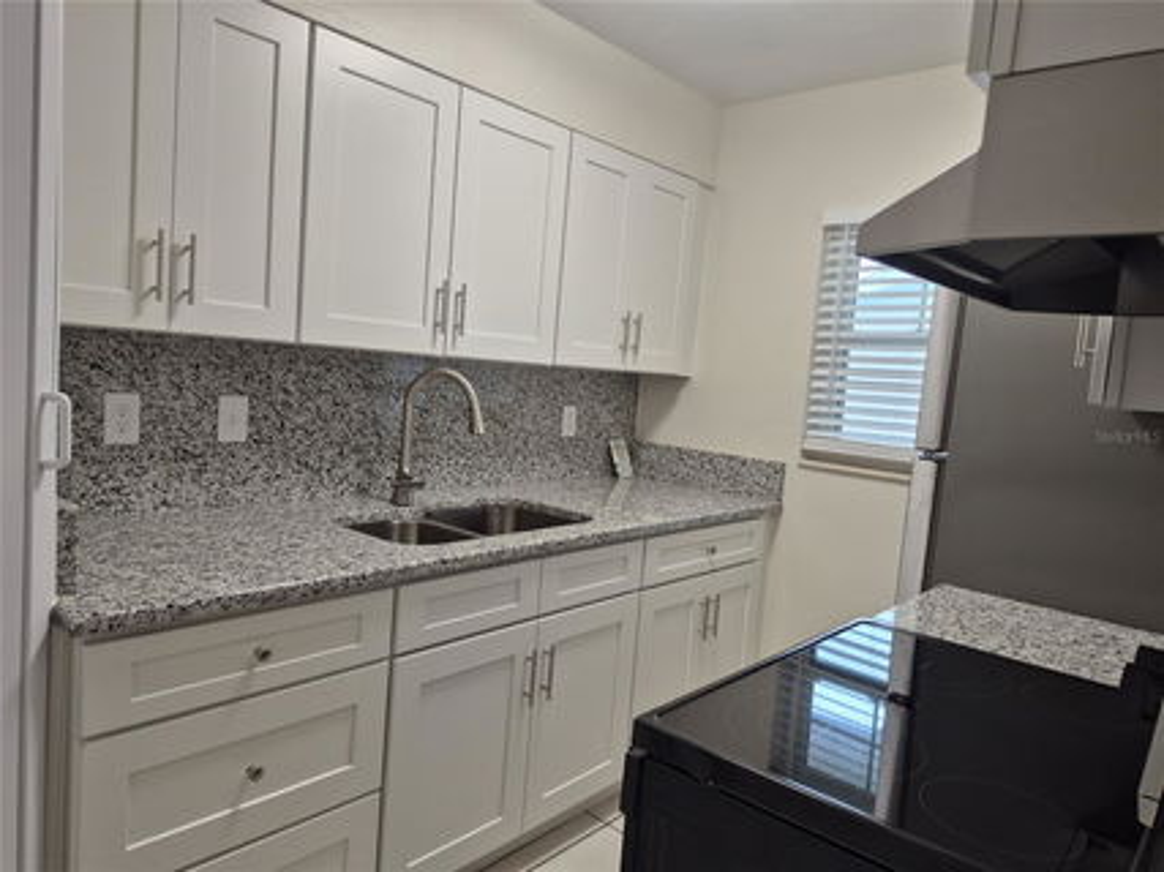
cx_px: 582
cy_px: 436
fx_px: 773
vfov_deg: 58.9
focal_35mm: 23
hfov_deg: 73.9
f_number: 1.8
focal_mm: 5.4
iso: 100
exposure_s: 1/120
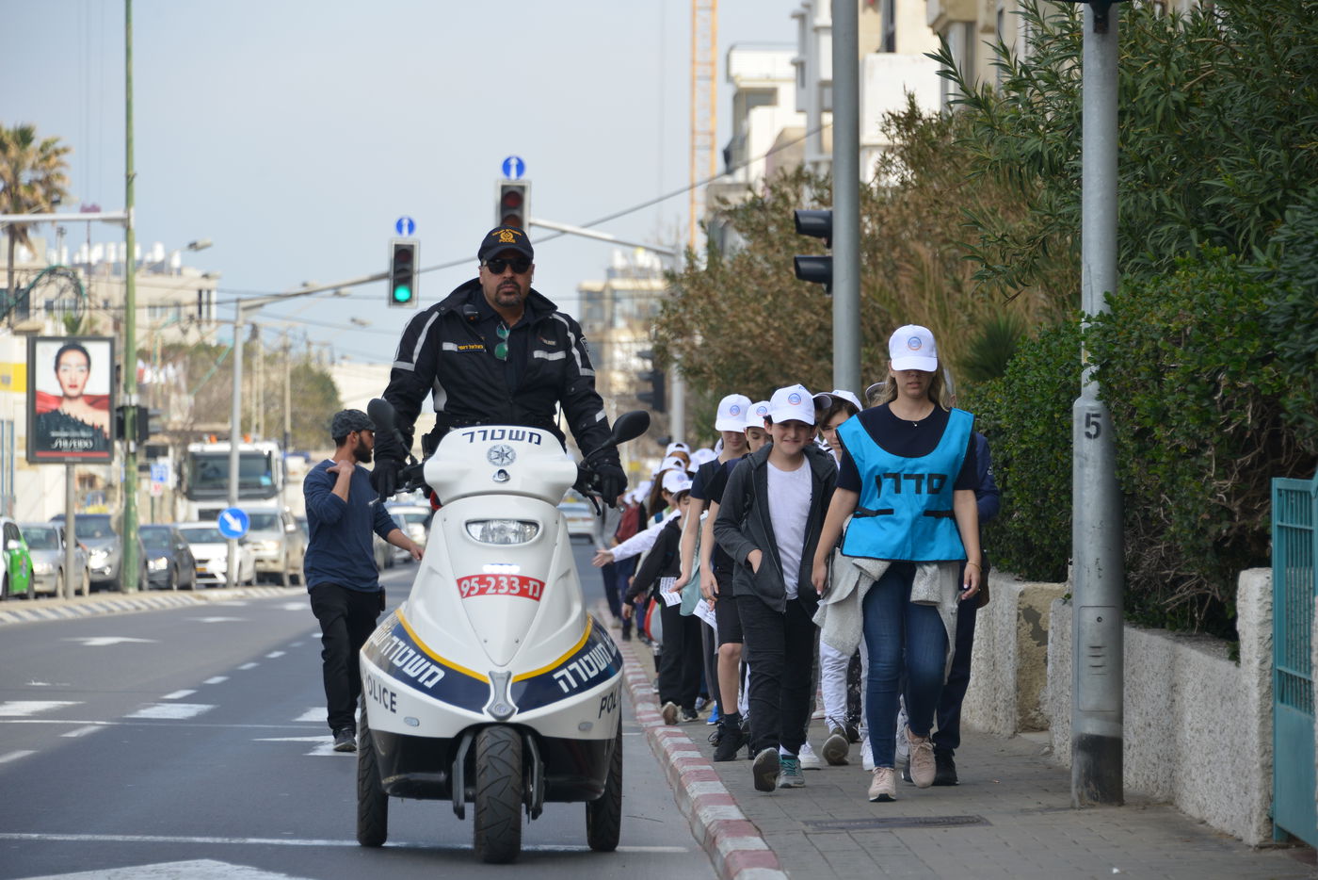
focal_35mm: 150
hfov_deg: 13.7
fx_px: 5492
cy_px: 440
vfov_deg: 9.2
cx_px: 659
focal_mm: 150
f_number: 5.6
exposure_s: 1/640
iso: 250
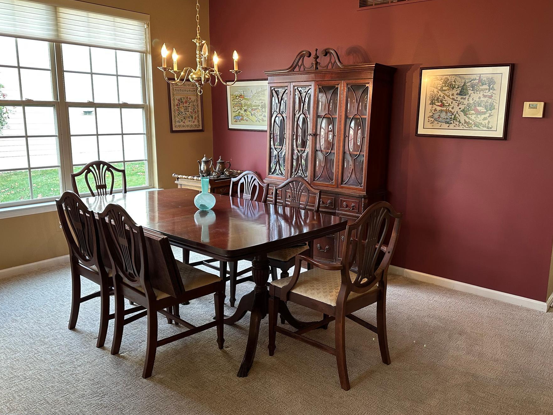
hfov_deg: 63.4
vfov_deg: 49.7
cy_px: 199
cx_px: 291
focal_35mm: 28
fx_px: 447
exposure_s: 1/60
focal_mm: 6.86
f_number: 1.78
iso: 200
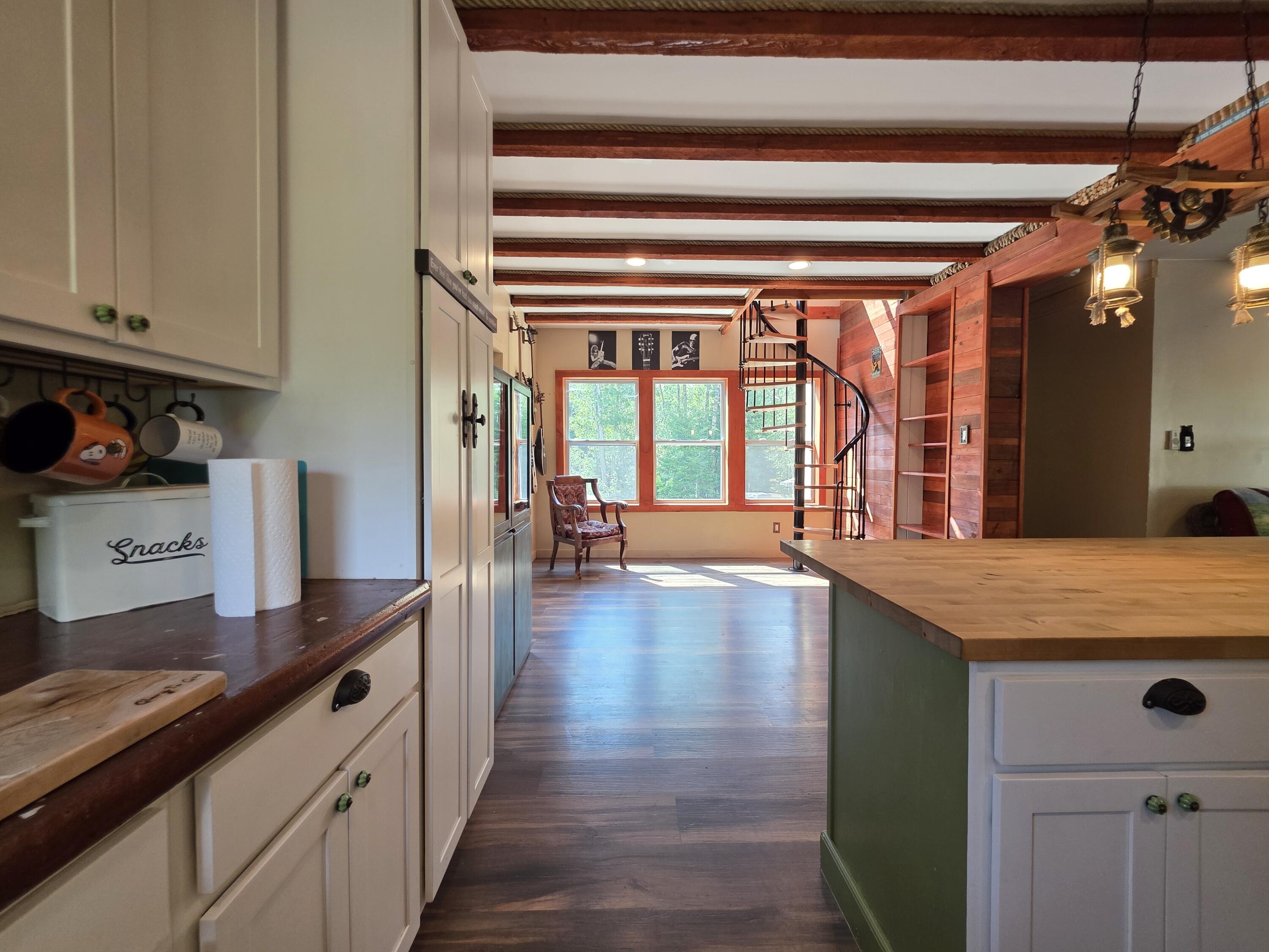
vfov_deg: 89.9
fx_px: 477
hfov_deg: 106.2
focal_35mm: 13
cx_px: 634
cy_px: 476
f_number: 1.9
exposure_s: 1/120
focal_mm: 2.2
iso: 125
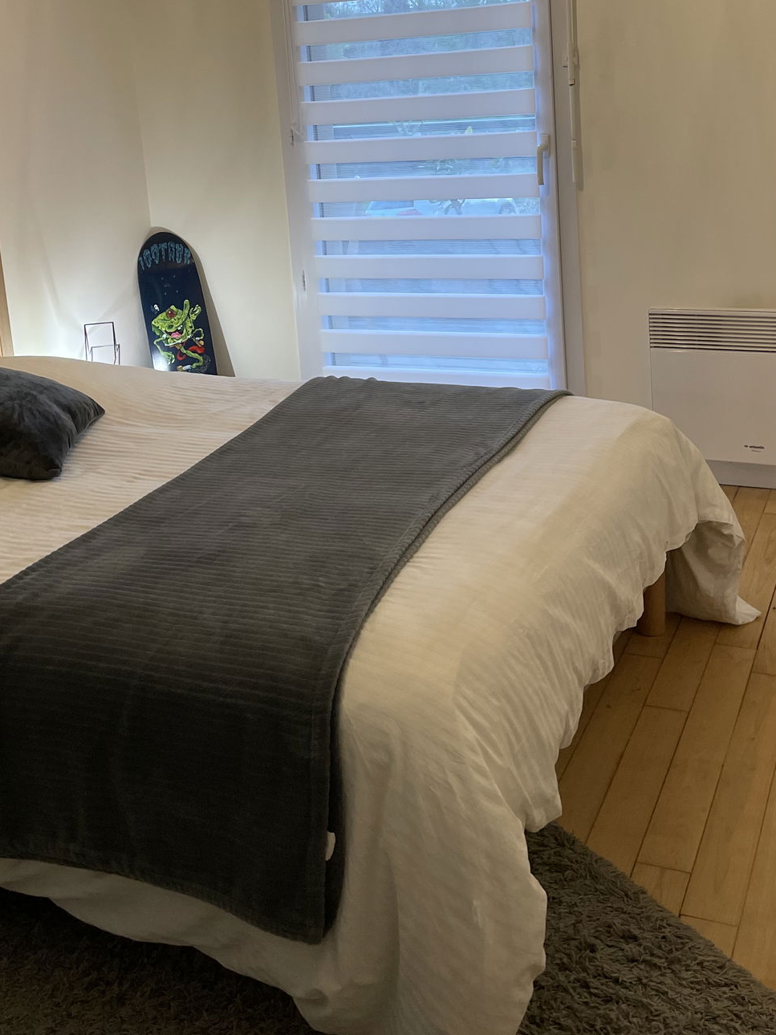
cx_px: 362
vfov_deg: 42.7
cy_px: 273
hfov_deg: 33.6
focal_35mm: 43
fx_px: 1286
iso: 100
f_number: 1.6
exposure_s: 1/50
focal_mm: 4.2
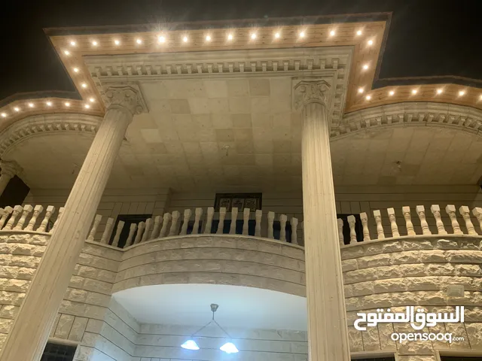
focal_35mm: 26
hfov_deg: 67.3
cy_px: 180
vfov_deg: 53.1
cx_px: 241
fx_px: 362
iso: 250
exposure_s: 1/33
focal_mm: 4.25
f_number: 1.8
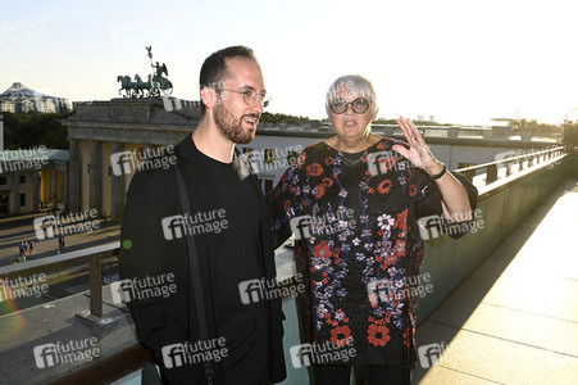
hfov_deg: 63.7
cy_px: 192
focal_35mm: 29
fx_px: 465
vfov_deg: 44.9
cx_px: 289
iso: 400
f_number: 13
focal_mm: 29
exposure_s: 1/200
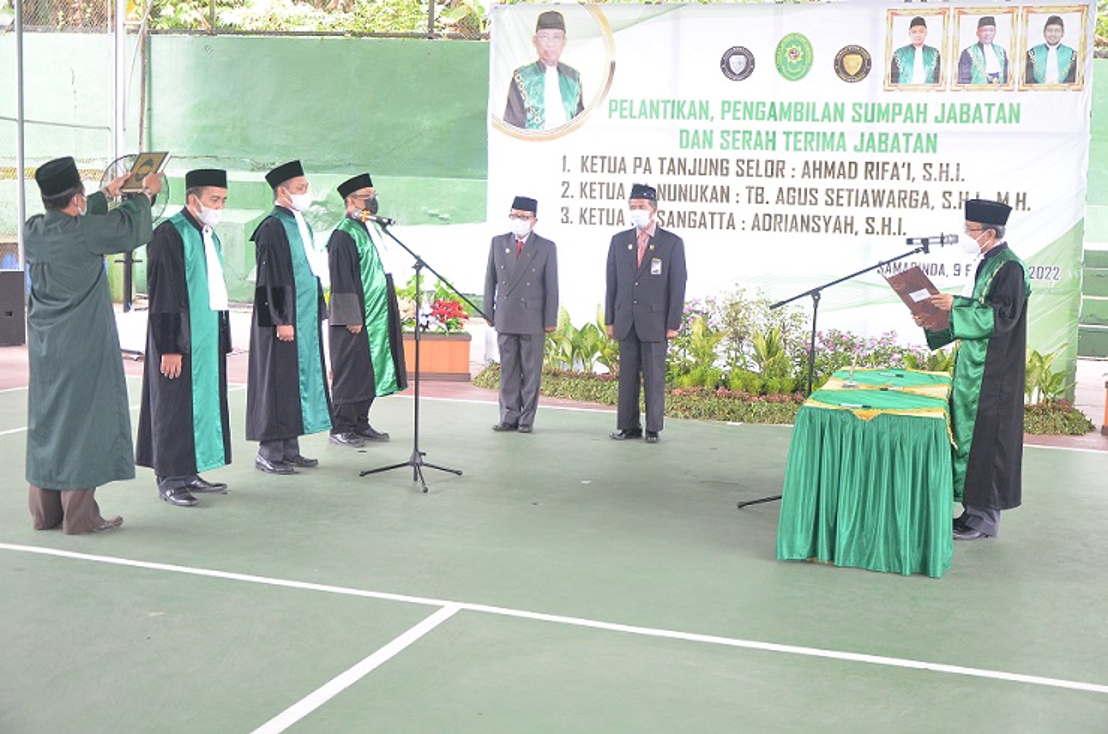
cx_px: 554
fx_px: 1843
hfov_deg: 33.5
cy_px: 367
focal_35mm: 60
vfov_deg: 22.5
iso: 1000
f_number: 4.5
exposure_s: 1/60
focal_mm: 40
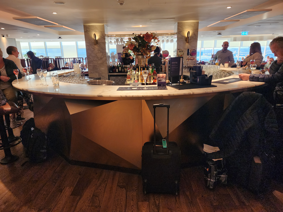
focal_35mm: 23
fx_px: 188
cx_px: 142
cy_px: 106
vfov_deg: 58.9
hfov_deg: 73.9
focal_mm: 6.4
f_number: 1.8
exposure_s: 1/100
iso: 320
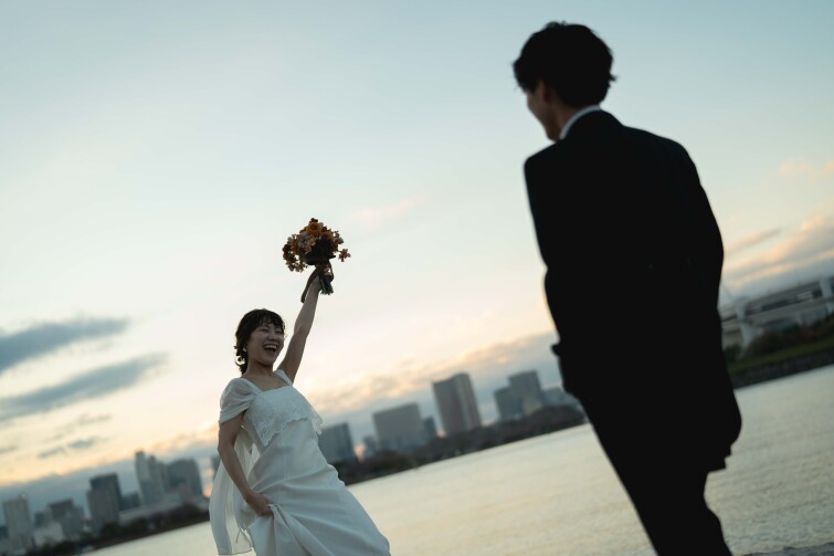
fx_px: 1227
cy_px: 291
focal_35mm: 53
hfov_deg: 37.5
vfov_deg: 25.5
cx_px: 407
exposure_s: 1/1600
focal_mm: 50
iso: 400
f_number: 1.8
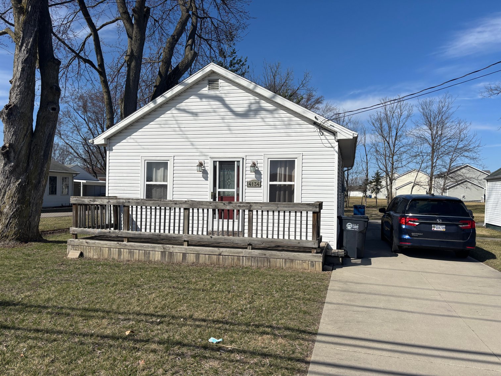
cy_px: 188
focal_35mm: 26
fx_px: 376
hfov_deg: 67.3
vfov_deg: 53.1
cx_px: 250
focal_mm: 5.96
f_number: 1.6
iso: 50
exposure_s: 1/6711
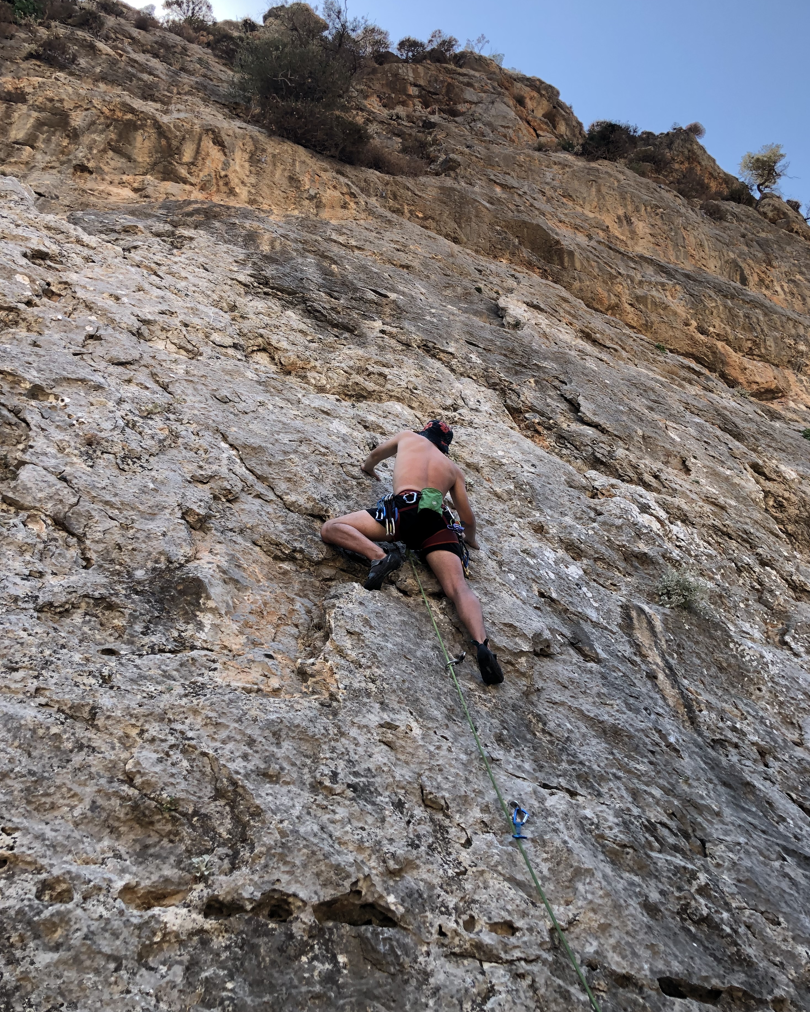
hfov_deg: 48.5
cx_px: 413
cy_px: 477
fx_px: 899
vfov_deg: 58.7
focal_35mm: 30
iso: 20
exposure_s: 1/369
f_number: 1.8
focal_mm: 3.99
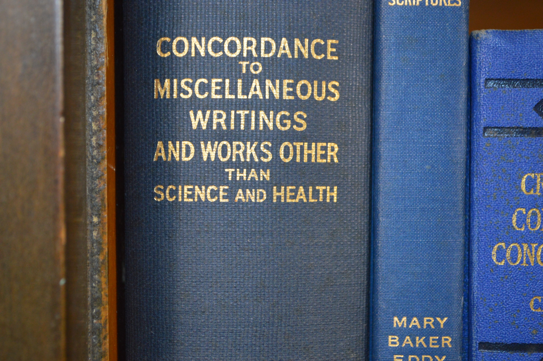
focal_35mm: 66
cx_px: 272
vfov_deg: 20.6
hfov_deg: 30.5
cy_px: 180
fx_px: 995
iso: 1100
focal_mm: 44
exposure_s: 1/60
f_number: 5.3
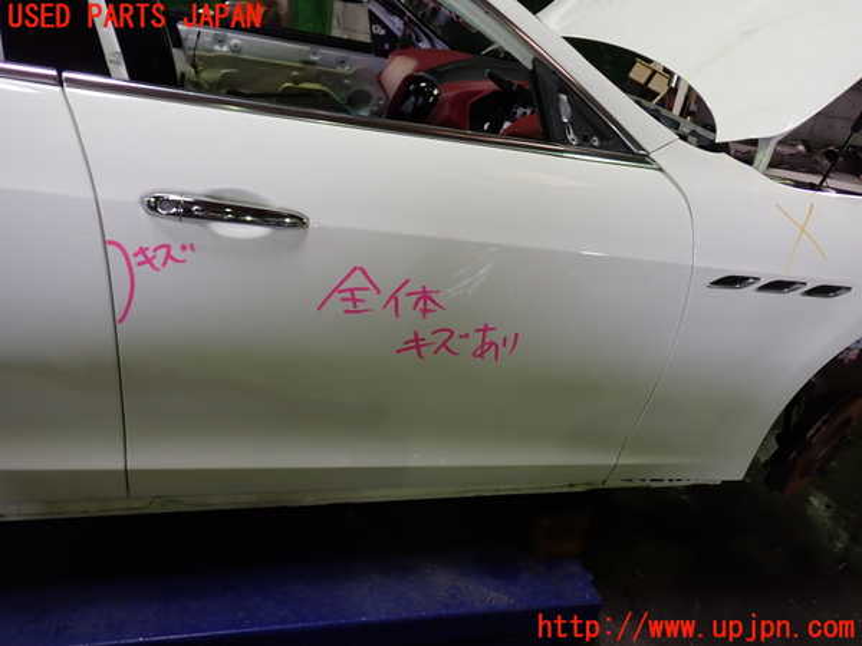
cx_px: 431
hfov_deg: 60.0
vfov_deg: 46.8
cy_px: 323
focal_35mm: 30
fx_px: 747
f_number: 2.3
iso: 200
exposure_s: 1/60
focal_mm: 5.4
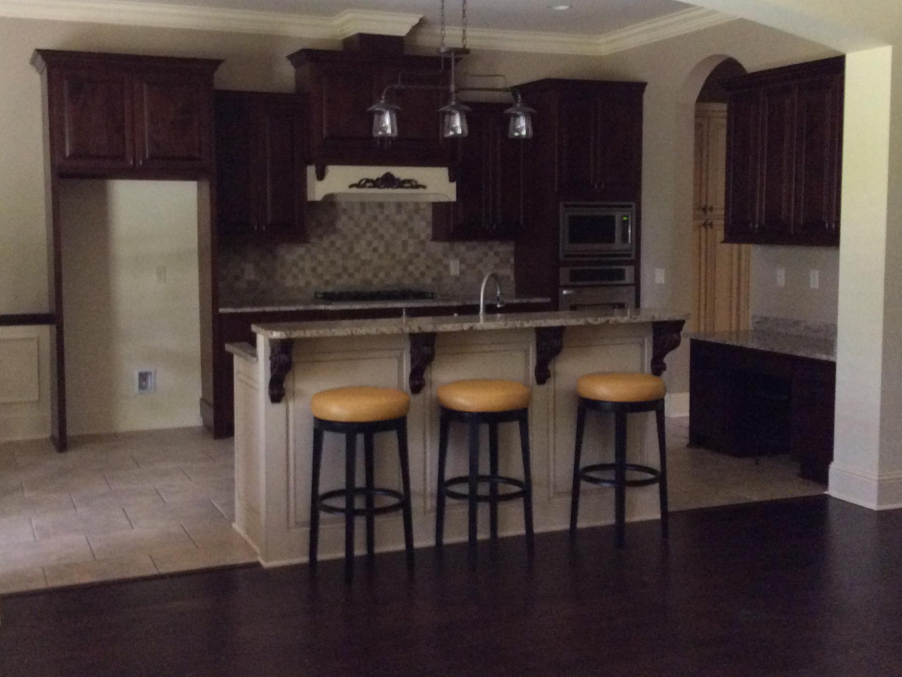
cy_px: 303
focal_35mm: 44
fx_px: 1147
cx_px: 434
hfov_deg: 42.9
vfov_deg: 32.9
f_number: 2.4
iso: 250
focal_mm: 3.3
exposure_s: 1/15
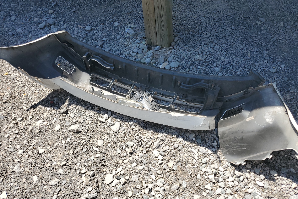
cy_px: 100
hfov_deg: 65.5
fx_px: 232
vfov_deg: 46.4
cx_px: 154
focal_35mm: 28
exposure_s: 1/2000
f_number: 1.5
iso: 50
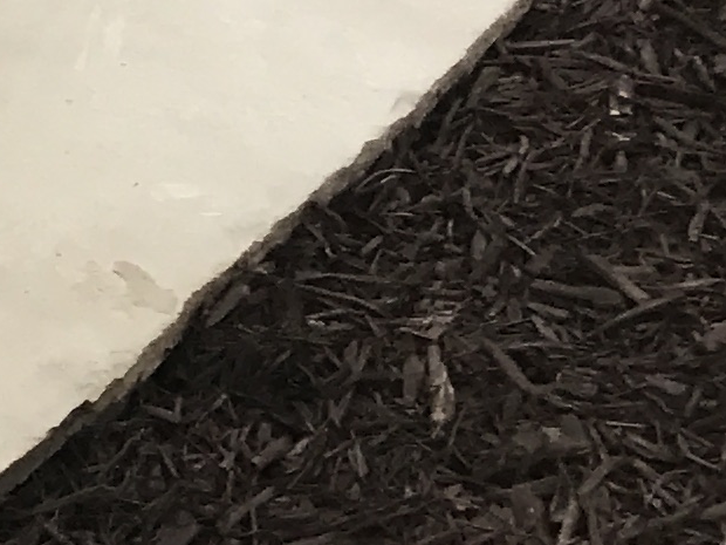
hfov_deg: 10.5
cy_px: -1097
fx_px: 3817
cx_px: -335
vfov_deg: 7.2
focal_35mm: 182
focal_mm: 3.99
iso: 20
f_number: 1.8
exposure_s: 1/386
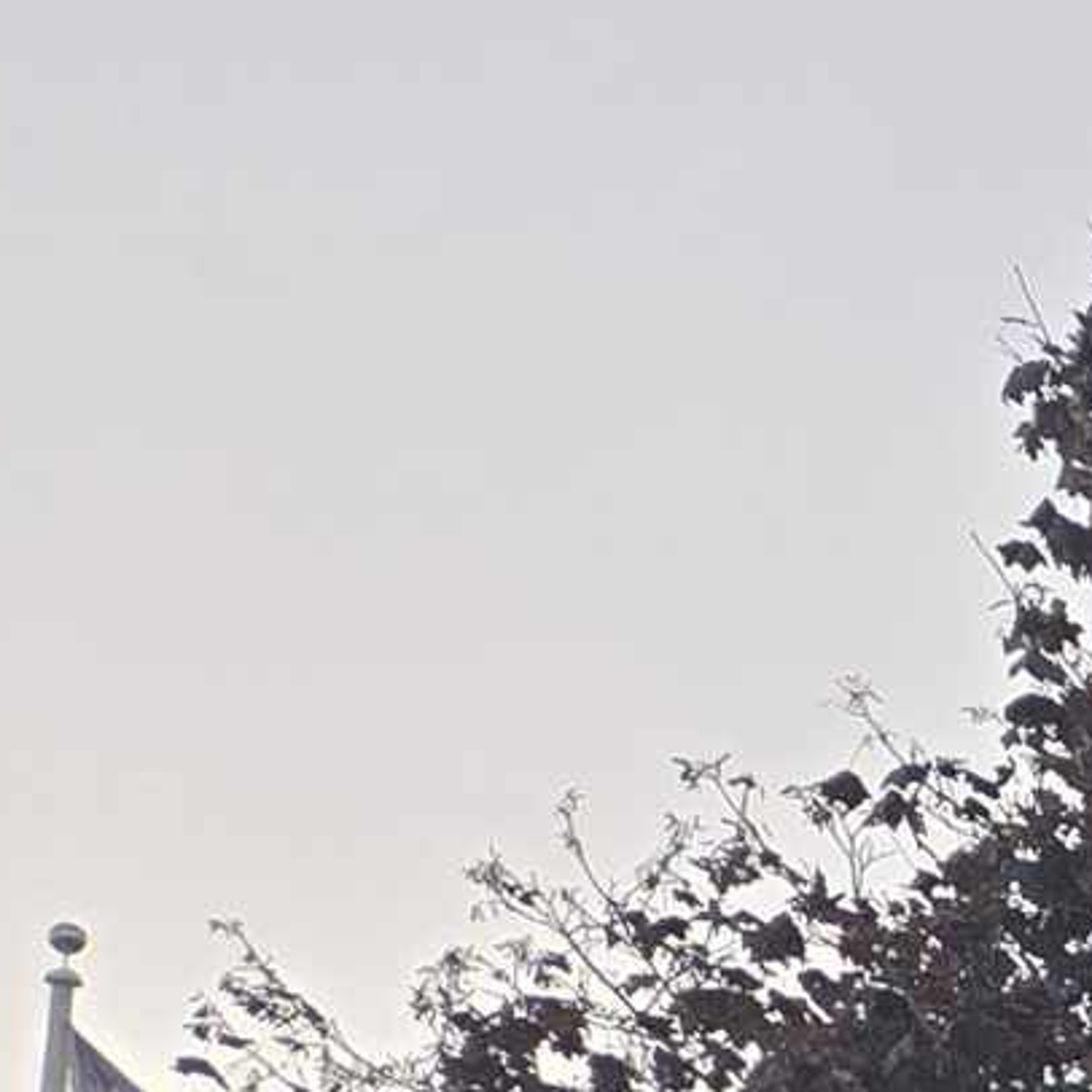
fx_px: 5496
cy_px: 2041
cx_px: 4013
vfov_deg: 10.6
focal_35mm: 154
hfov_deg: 8.1
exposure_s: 1/180
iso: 80
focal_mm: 5.4
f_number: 1.8
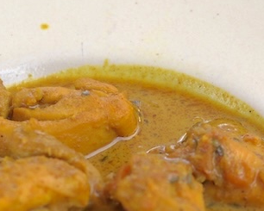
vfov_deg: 9.7
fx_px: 1235
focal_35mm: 158
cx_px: 110
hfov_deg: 12.2
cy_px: 183
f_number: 4
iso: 100
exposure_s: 1/125
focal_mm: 28
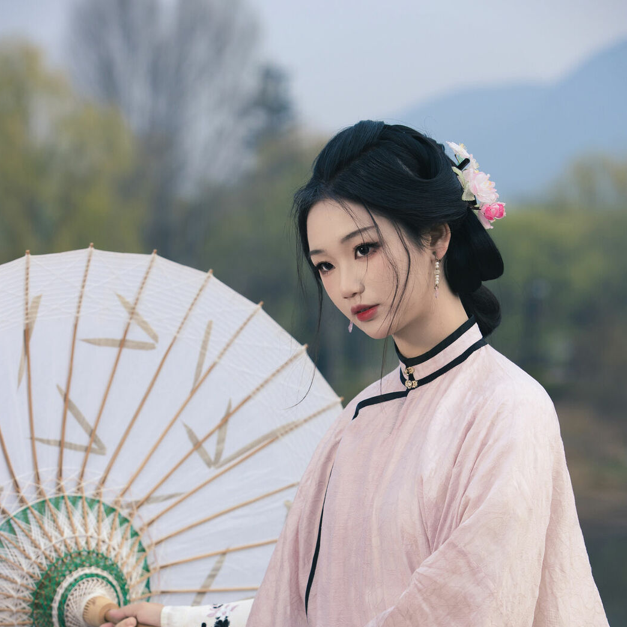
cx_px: 313
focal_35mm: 141
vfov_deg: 12.4
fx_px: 2889
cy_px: 401
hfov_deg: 12.4
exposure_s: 1/200
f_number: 5
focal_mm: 110
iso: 250
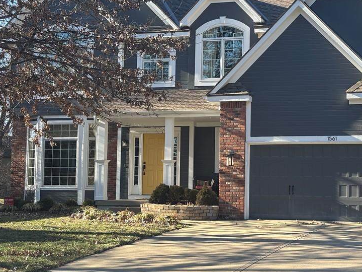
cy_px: 144
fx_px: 774
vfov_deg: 19.9
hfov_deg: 26.3
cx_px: 220
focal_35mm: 74
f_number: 1.6
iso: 32
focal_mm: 5.96
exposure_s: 1/662
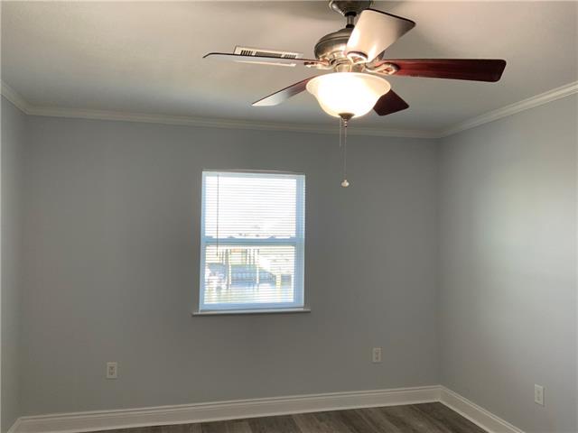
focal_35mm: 29
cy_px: 216
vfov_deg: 48.2
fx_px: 484
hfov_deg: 61.7
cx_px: 289
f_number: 1.8
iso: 50
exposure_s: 1/60
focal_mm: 3
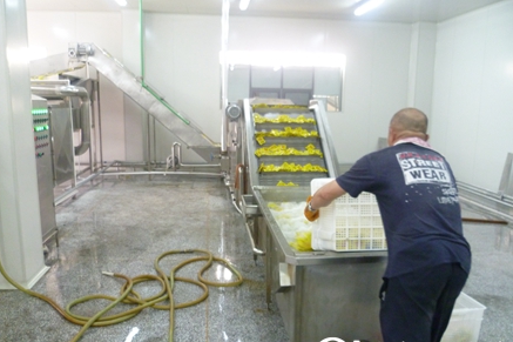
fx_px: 427
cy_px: 192
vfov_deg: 43.5
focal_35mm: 30
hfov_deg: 61.9
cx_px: 251
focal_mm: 5
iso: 400
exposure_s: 1/20
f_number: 2.8
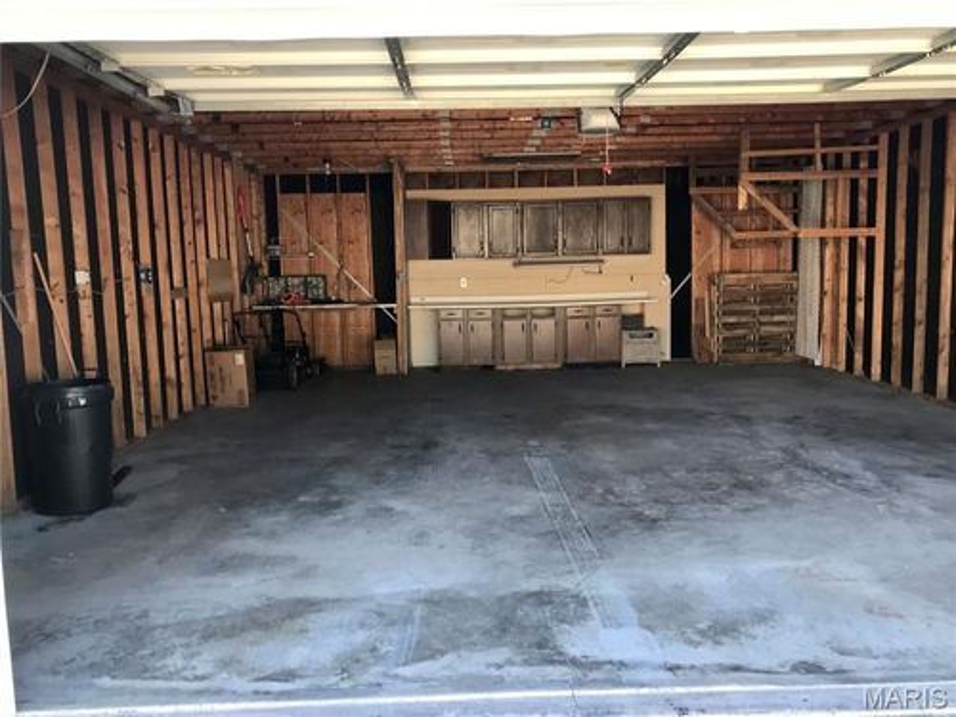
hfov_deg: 63.4
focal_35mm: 28
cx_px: 478
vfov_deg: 49.7
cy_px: 358
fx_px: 773
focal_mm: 3.99
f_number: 1.8
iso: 32
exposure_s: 1/125
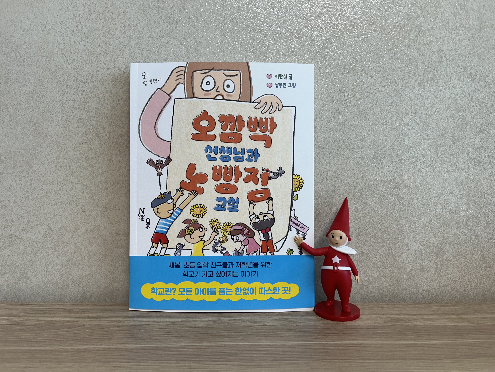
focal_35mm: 26
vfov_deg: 53.1
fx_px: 372
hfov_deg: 67.3
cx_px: 248
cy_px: 186
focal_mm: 5.7
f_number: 1.5
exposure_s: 1/120
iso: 32
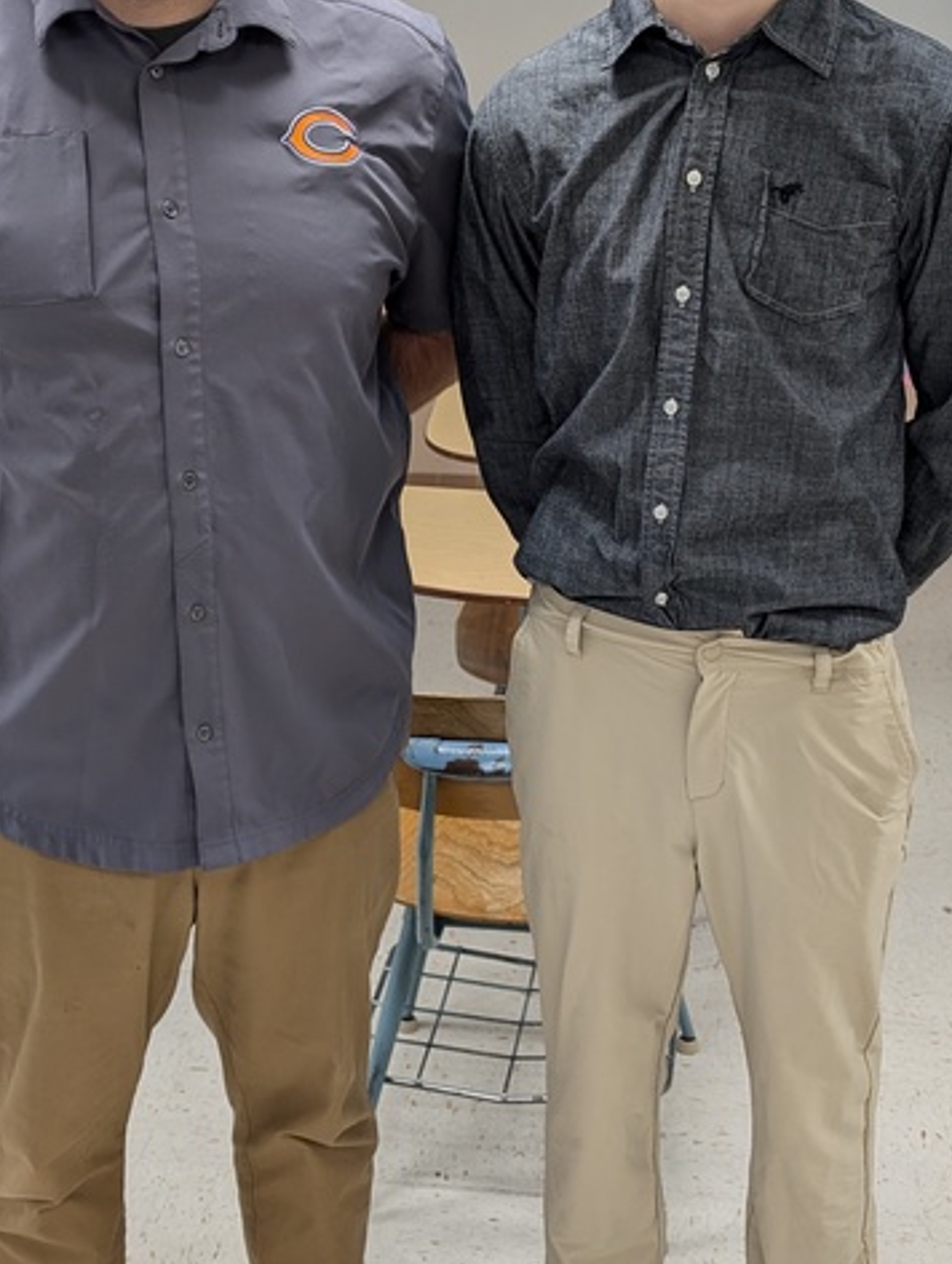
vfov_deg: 36.7
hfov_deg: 28.1
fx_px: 1903
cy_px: 564
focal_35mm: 52
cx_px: 459
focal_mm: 6.9
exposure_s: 1/40
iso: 91
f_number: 1.68
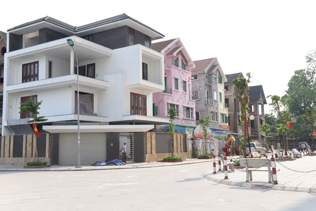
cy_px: 106
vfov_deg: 35.1
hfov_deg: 50.7
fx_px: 334
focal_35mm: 38
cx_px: 158
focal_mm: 38
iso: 200
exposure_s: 1/250
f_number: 7.1
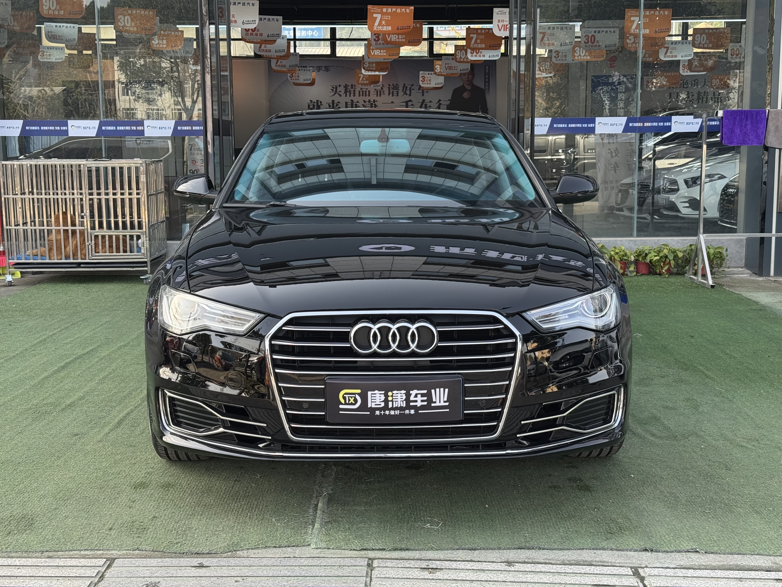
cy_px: 294
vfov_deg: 30.3
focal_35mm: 48
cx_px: 391
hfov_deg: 39.7
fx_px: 1084
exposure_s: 1/356
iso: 64
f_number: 1.78
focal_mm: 6.76
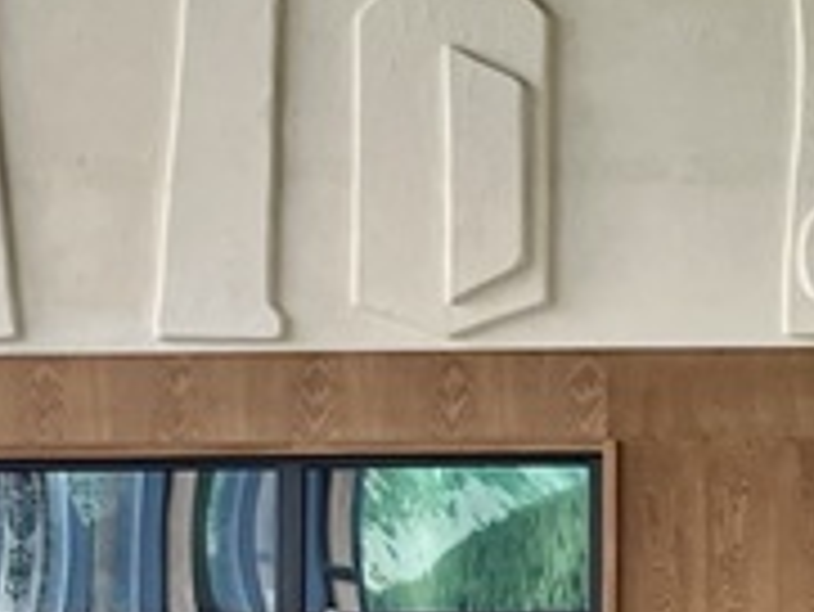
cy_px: 486
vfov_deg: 8.6
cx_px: 1228
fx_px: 4047
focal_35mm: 172
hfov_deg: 11.0
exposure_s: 1/100
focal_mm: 5.1
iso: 100
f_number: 1.6
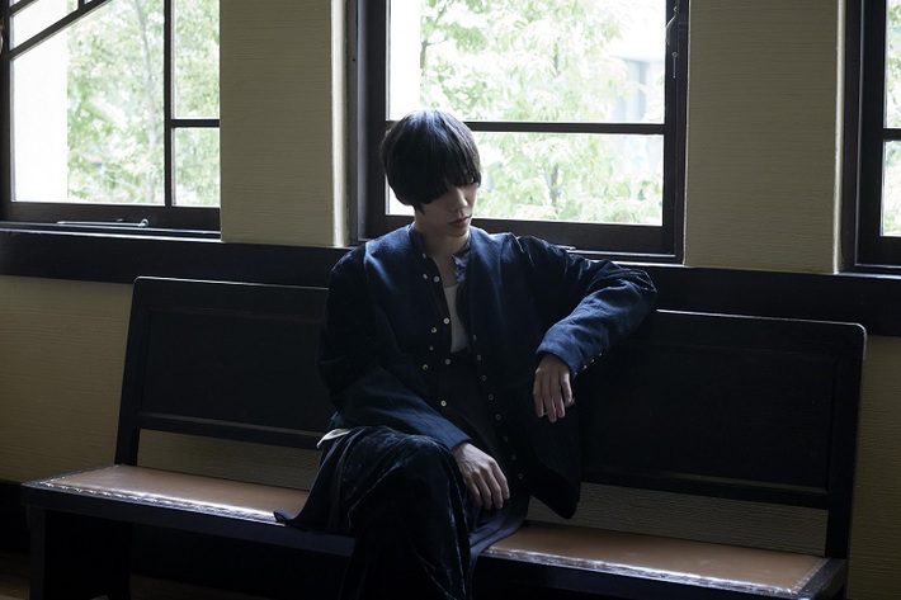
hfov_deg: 34.5
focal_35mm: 58
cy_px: 300
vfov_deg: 23.4
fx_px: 1451
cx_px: 450
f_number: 5
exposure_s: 1/125
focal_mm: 58
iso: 1600
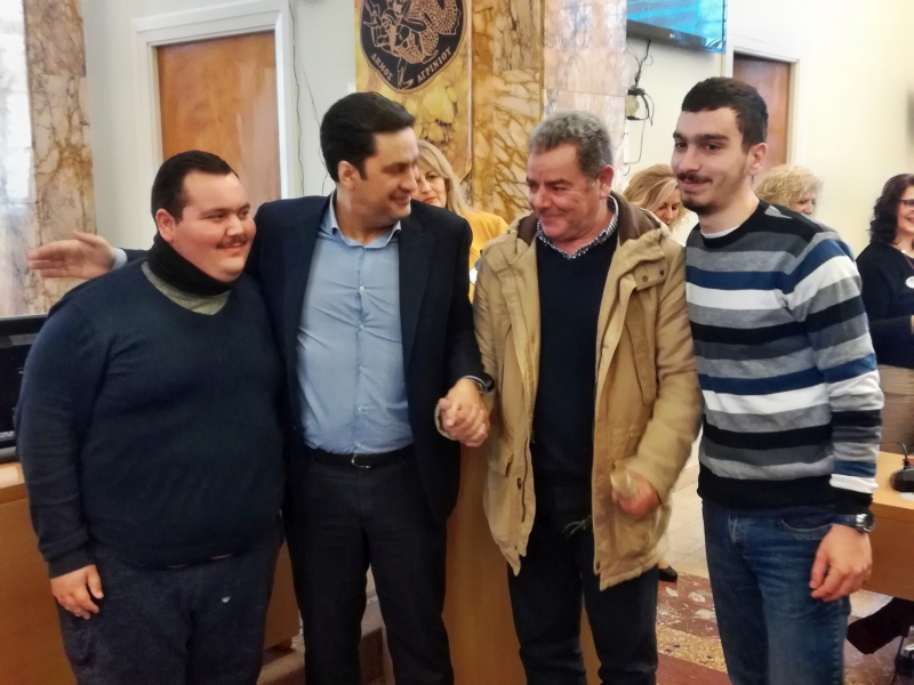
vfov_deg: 38.7
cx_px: 457
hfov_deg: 50.1
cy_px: 342
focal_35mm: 37
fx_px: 977
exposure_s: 1/25
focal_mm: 3.83
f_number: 2.2
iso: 320
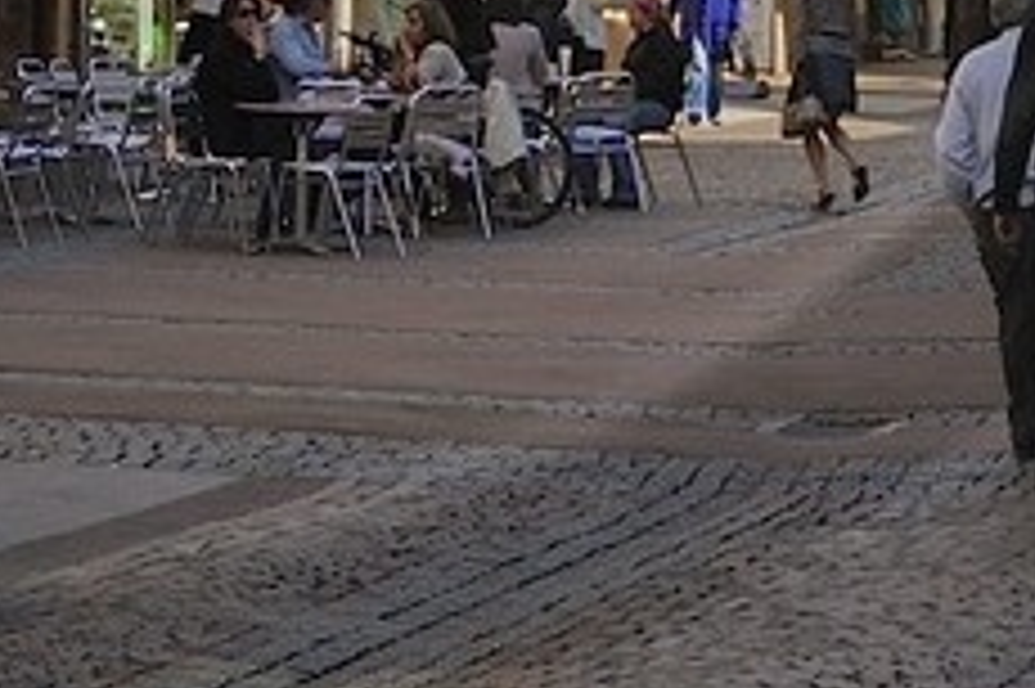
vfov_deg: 6.6
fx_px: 5602
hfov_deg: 10.4
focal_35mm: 195
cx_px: -180
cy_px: -1057
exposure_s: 1/200
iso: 200
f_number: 11
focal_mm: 28
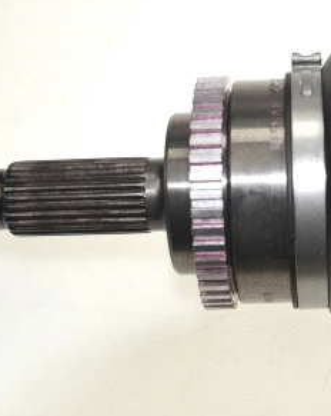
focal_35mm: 81
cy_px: 184
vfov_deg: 23.6
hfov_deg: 18.7
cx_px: 280
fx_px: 994
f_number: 4.5
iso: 100
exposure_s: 1/200
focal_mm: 28
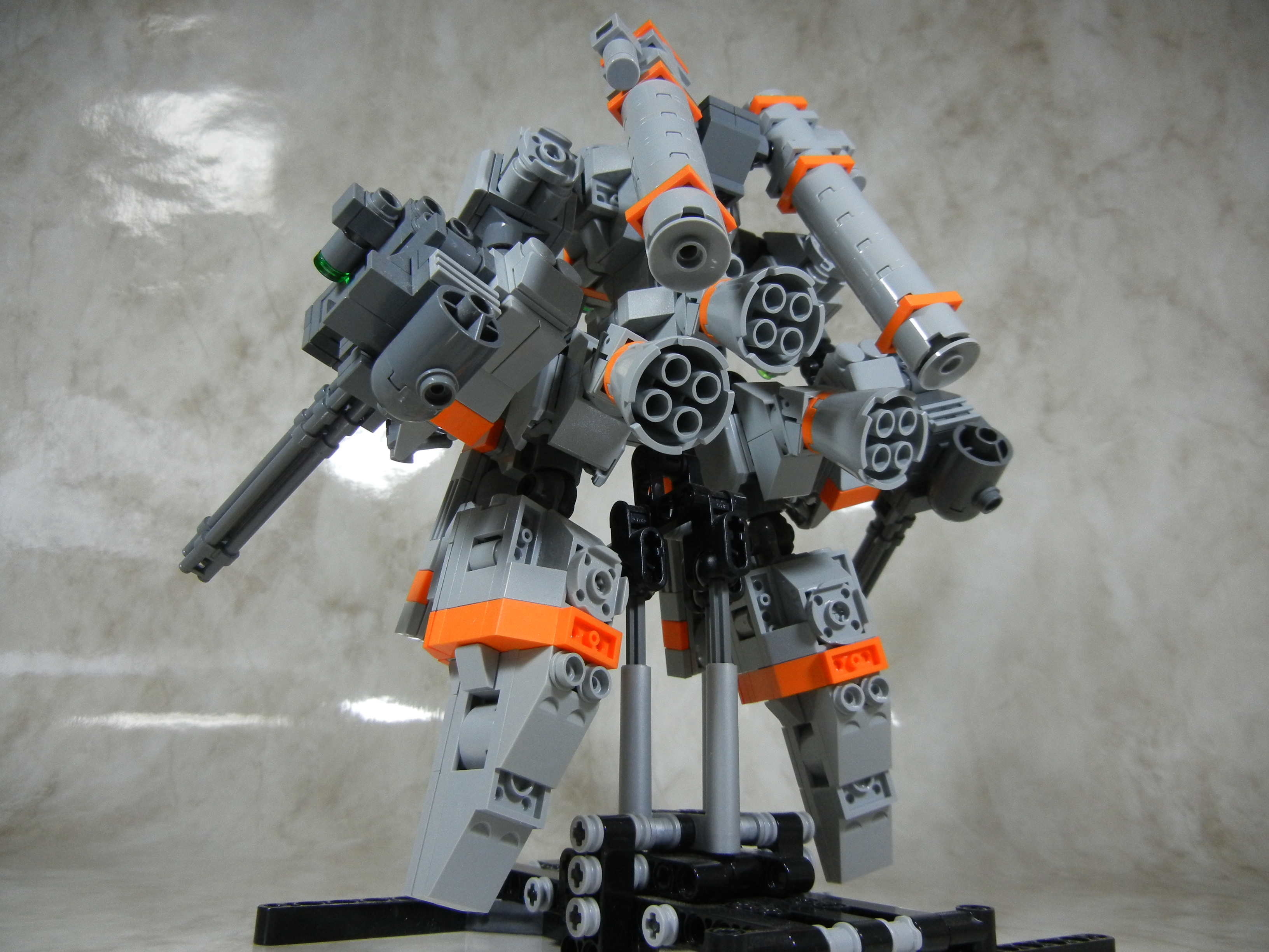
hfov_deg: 60.0
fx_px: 1100
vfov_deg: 46.8
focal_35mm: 30
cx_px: 634
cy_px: 476
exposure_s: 1/93
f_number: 3.5
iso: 400
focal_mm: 5.4
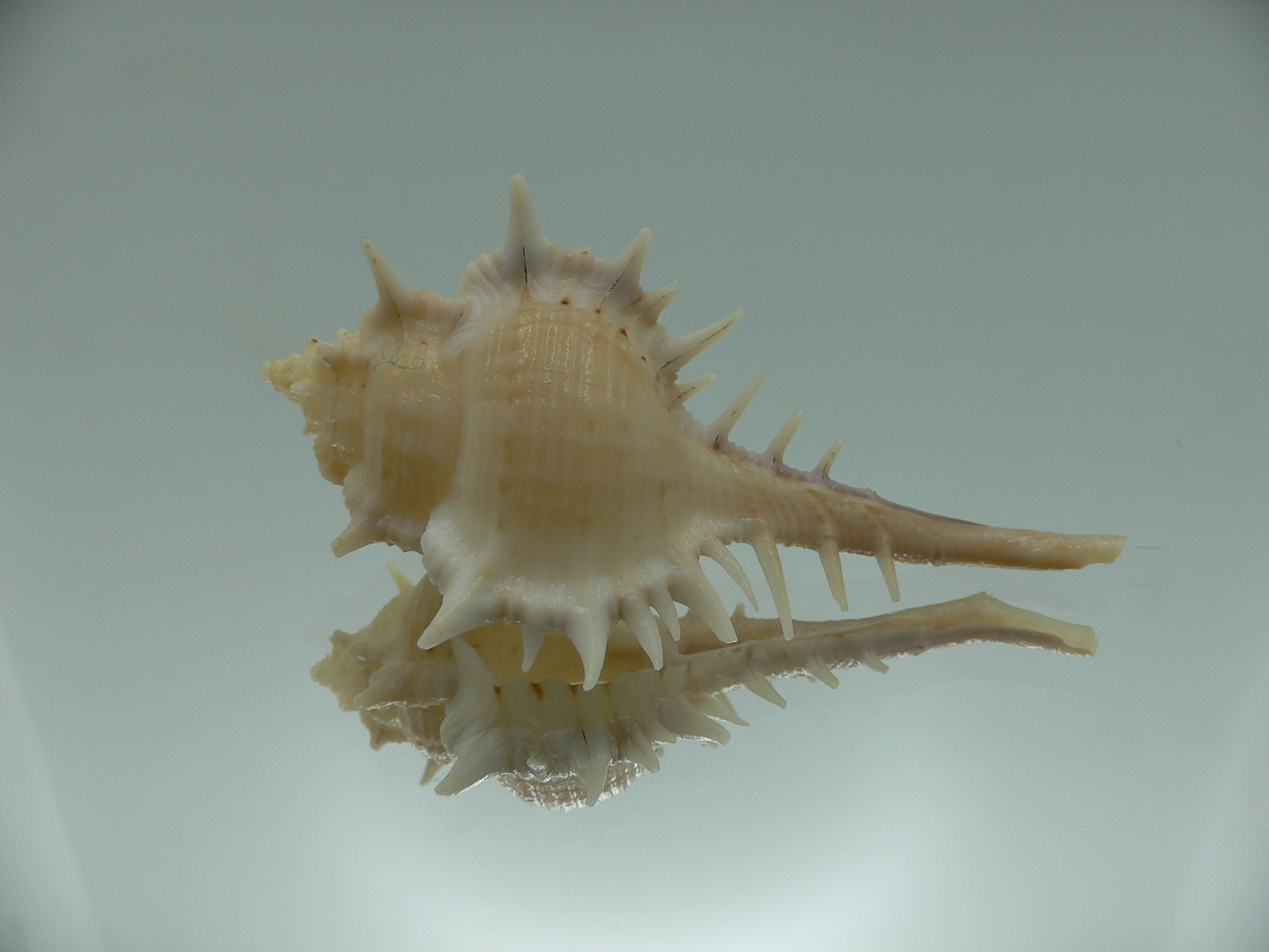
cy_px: 476
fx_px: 1283
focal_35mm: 35
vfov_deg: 40.7
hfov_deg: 52.6
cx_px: 634
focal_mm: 4.6
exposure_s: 1/100
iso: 80
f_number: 3.3
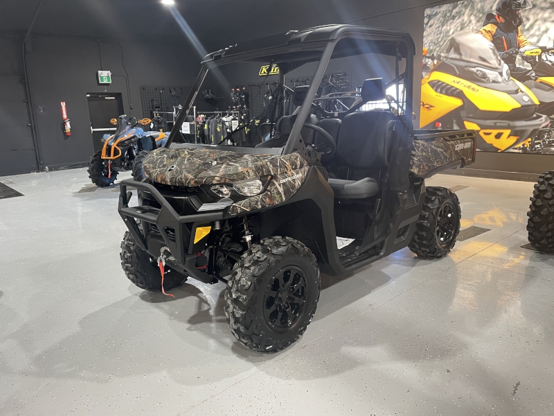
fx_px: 416
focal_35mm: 26
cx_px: 277
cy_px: 208
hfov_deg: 67.3
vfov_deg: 53.1
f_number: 1.6
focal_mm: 4.2
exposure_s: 1/60
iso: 160
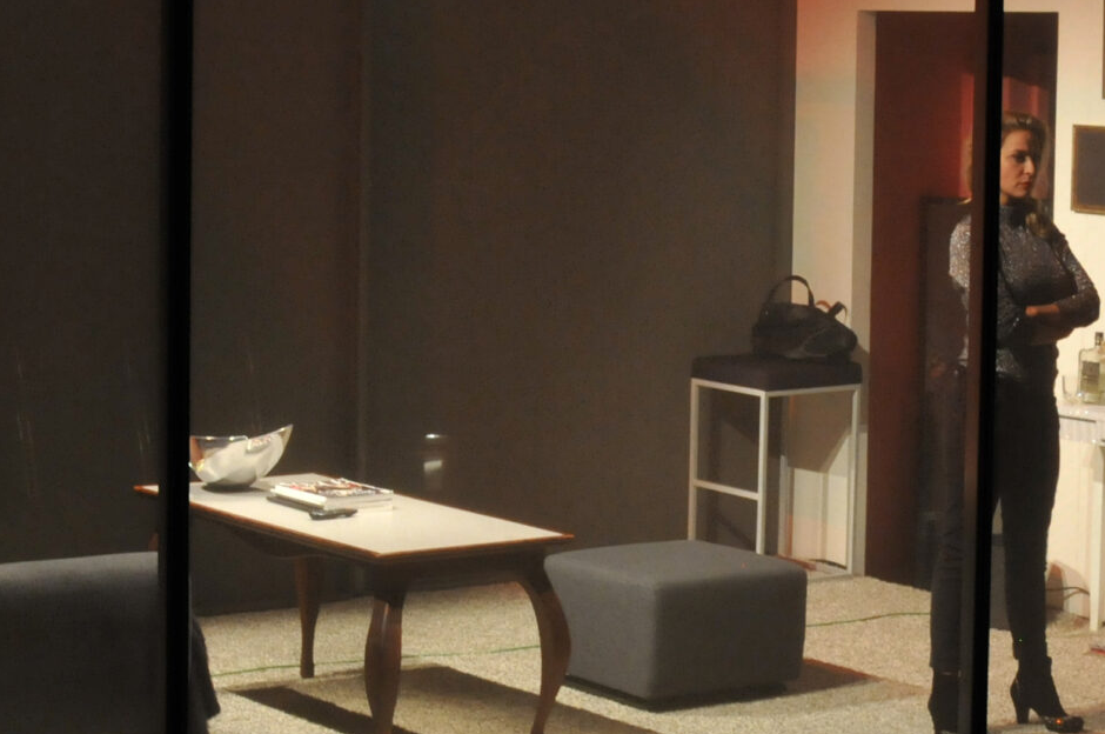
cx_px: 421
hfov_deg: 20.8
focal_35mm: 98
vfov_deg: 13.8
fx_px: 3004
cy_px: 104
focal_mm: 24
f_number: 4
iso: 1000
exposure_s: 1/60
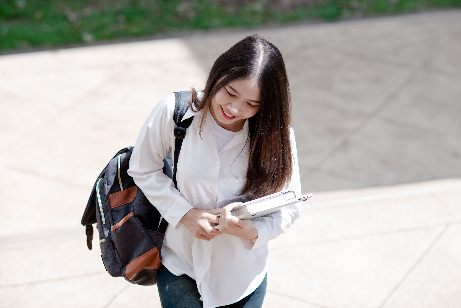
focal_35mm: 135
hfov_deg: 15.2
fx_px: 1729
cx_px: 230
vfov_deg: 10.2
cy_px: 154
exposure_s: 1/400
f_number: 4
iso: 100
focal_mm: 135
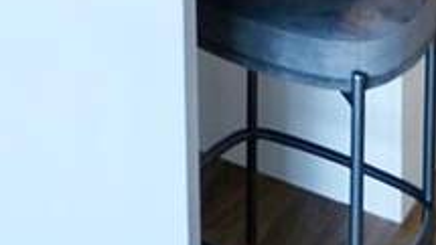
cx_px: -103
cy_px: -491
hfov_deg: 18.0
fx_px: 1295
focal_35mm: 112
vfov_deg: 8.9
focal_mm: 18
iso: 1250
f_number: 4
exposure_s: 1/160
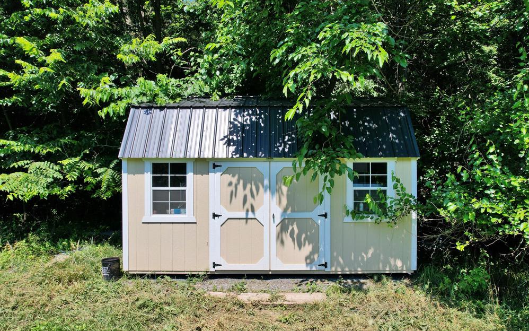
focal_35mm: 23
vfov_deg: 53.0
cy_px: 178
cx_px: 263
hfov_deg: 77.1
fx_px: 332
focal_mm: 8.38
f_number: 2.8
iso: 100
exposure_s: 1/2000
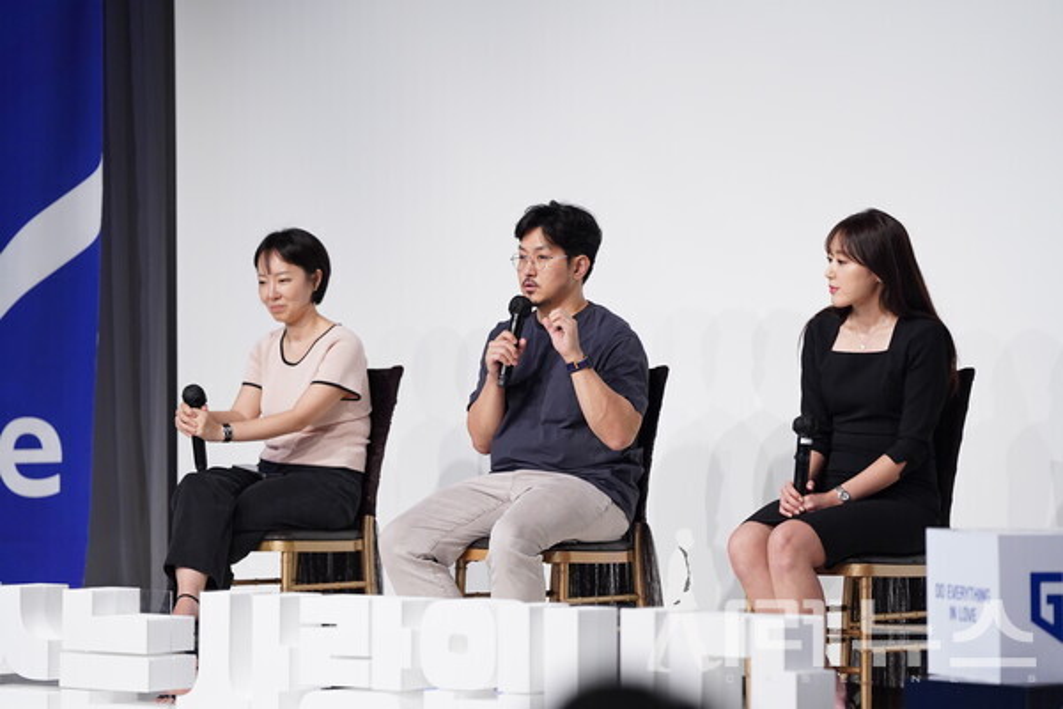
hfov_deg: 12.5
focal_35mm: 165
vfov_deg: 8.3
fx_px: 4872
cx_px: 532
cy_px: 354
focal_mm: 165
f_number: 2.8
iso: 3200
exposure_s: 1/400
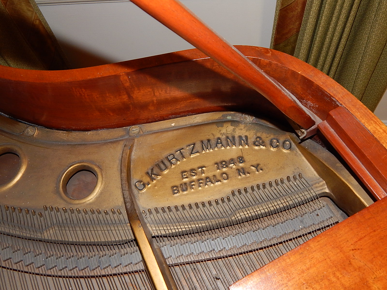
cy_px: 145
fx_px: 347
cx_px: 194
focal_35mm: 31
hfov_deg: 58.4
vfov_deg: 45.4
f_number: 3.2
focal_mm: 5.6
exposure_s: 1/30
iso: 200
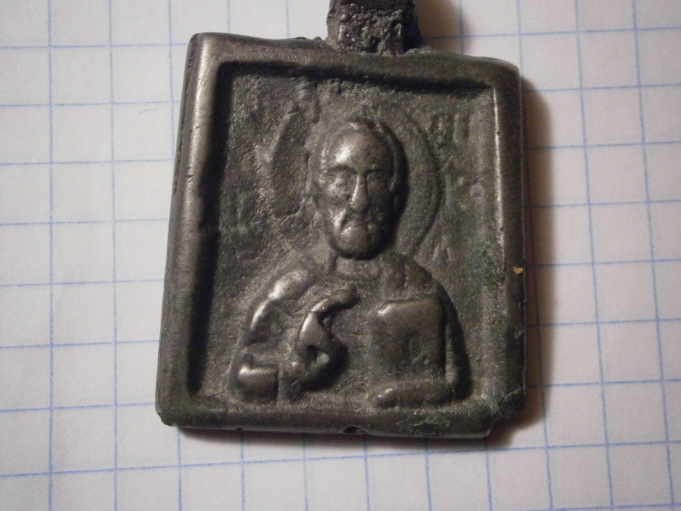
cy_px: 256
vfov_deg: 30.9
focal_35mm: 47
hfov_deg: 40.4
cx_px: 340
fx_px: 925
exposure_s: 1/125
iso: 800
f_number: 3.4
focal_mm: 8.3
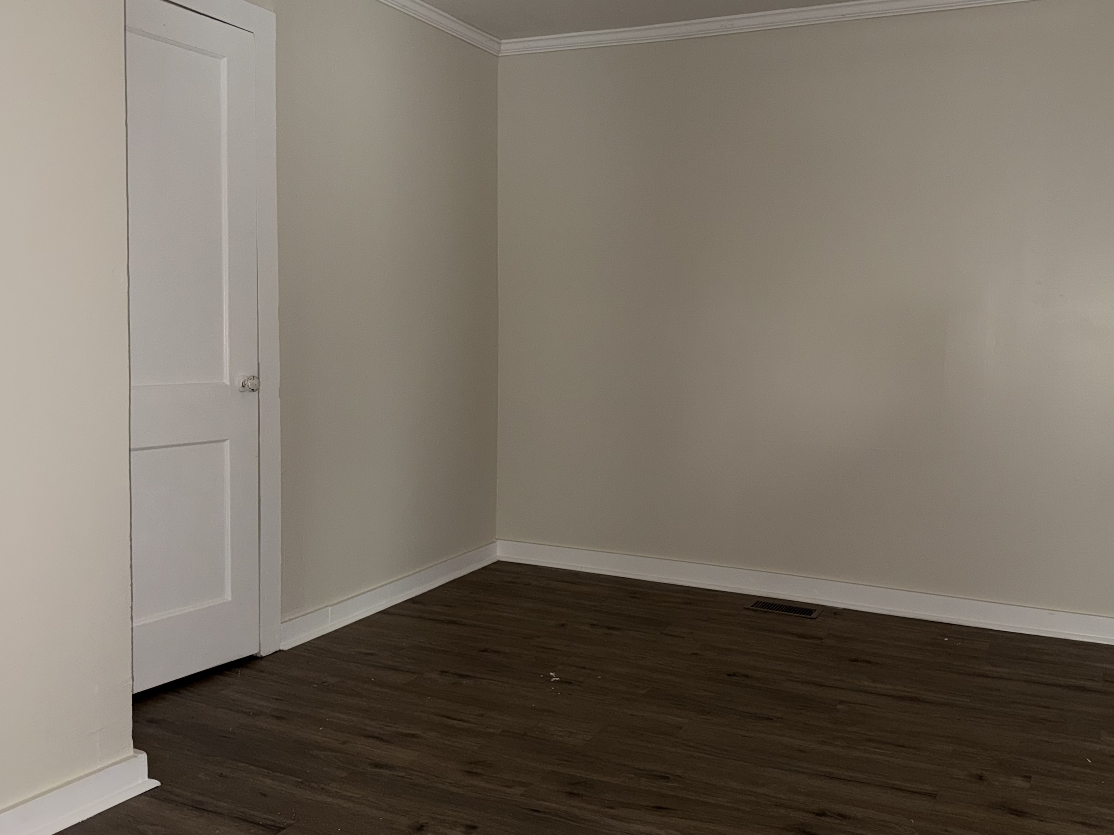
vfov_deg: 46.8
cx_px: 678
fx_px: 965
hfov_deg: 59.4
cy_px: 400
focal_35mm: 30
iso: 100
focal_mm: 6.76
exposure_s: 1/5
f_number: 1.78
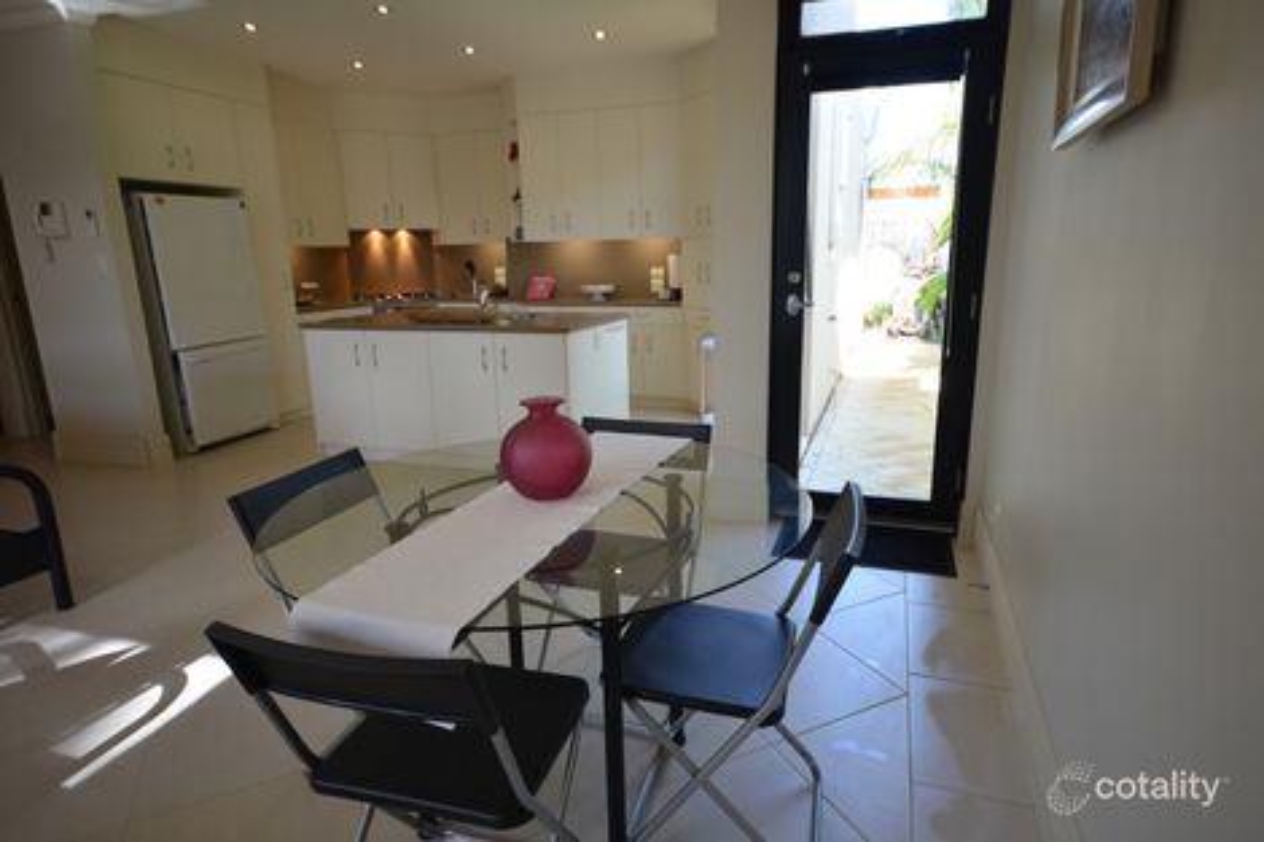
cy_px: 421
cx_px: 632
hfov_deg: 81.2
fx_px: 737
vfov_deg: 59.5
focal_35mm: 21
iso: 400
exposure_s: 1/80
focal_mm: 14
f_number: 4.8
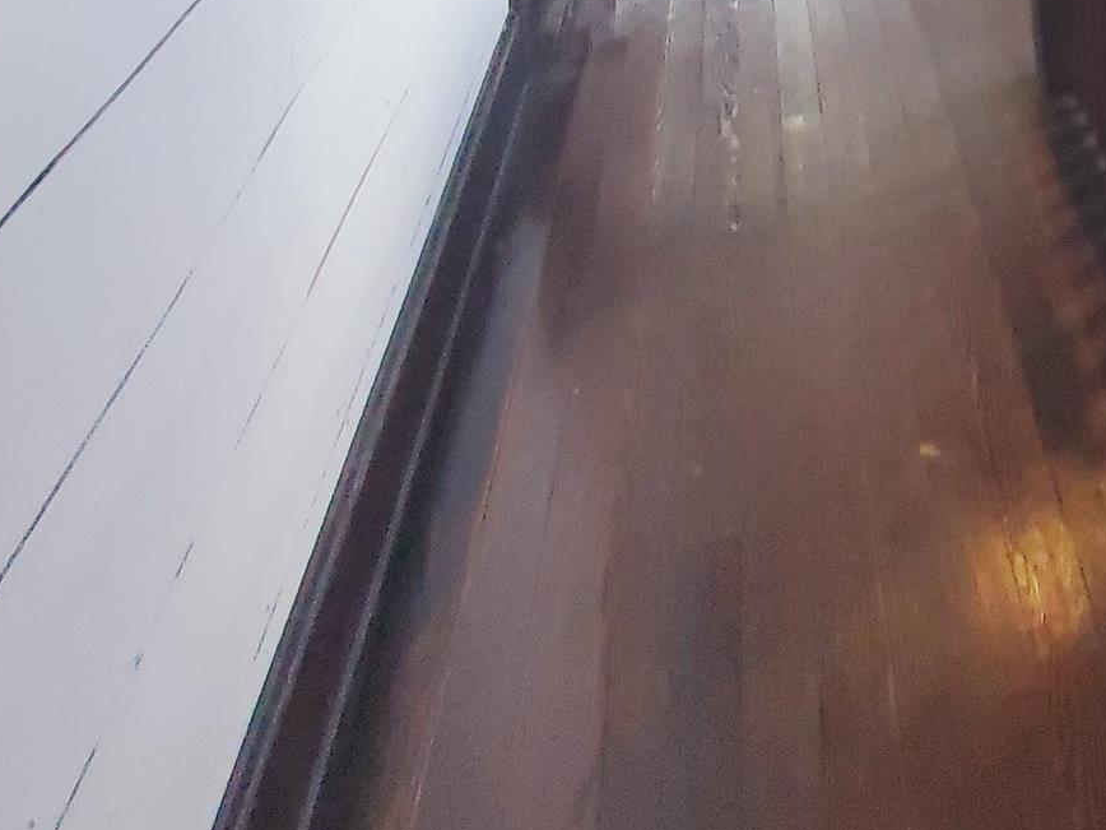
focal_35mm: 46
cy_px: -407
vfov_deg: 24.6
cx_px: 1246
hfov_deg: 34.8
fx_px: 1470
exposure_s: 1/40
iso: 400
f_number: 2.2
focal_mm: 1.8
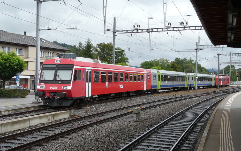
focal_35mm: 50
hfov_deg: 40.3
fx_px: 328
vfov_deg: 25.8
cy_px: 79
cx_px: 120
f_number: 3.6
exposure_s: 1/125
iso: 100
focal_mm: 7.7
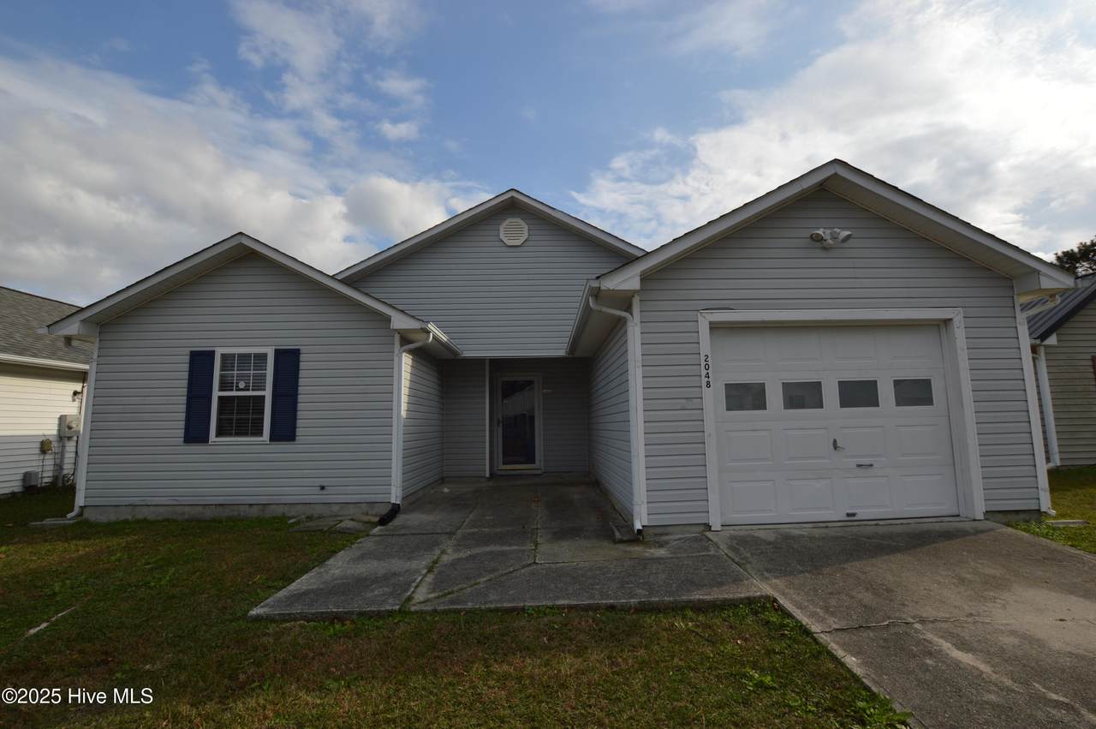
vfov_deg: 77.2
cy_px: 364
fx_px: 456
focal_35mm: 15
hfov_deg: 100.4
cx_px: 548
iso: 100
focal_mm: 10
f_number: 9
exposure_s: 1/320
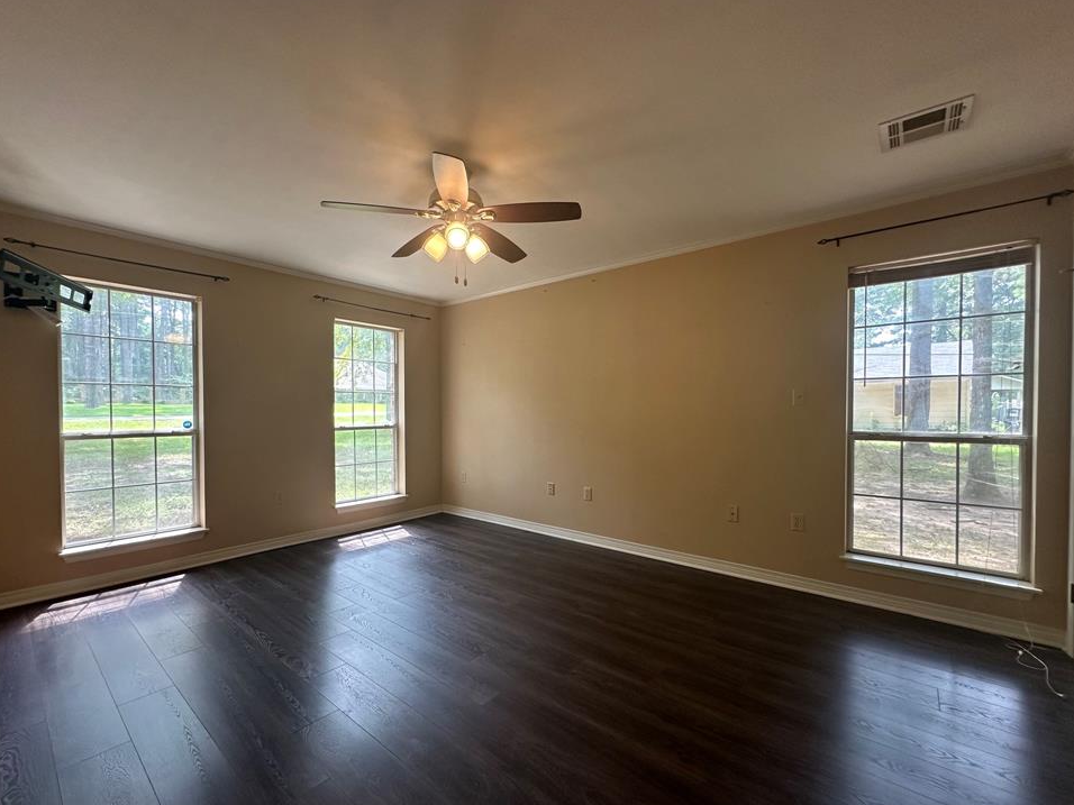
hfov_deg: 98.1
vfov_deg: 81.7
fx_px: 465
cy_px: 419
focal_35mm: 15
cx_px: 516
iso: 160
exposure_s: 1/120
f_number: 2.2
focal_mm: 2.22
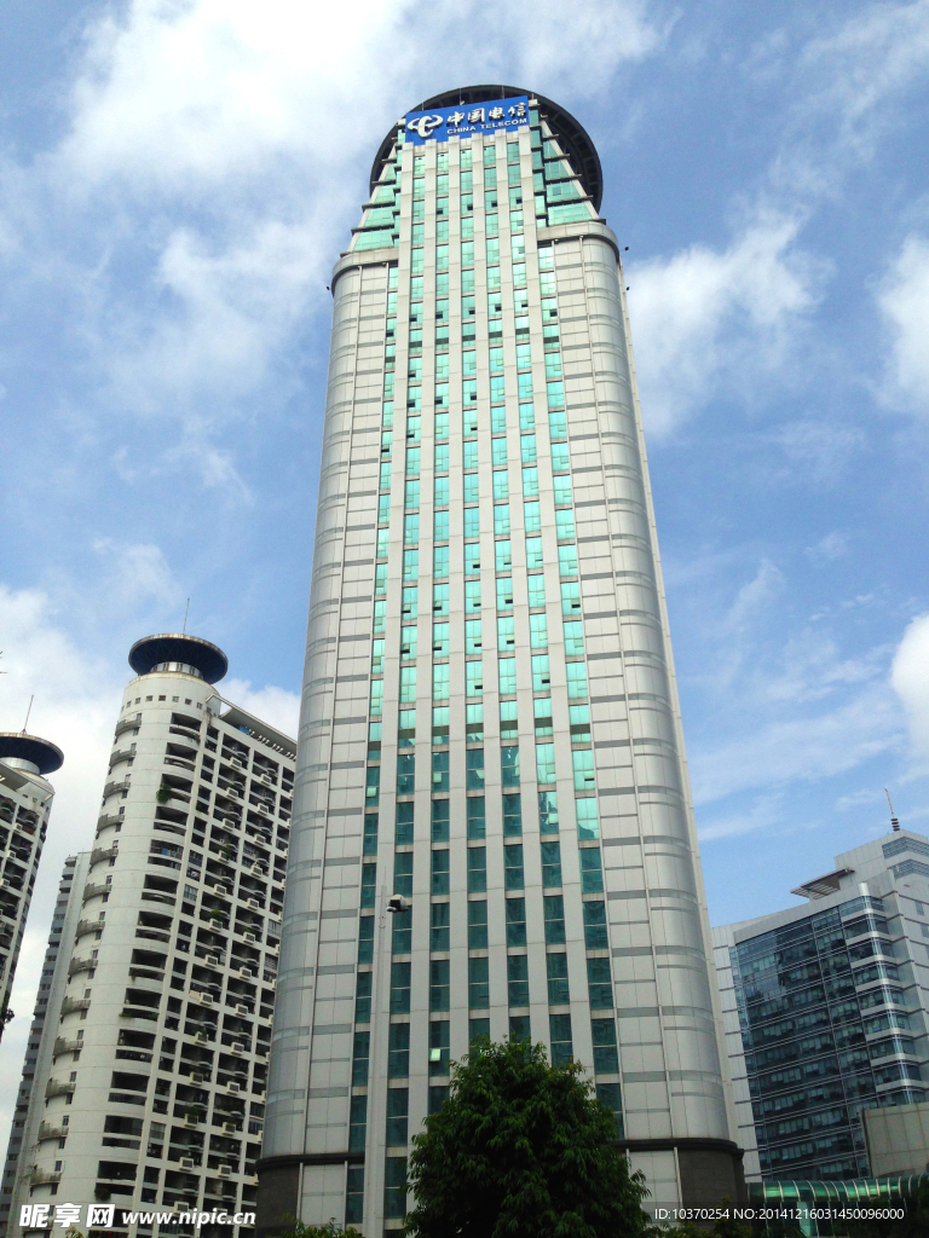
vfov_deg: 55.4
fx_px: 1181
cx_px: 464
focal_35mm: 33
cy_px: 619
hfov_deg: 42.9
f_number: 2.4
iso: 50
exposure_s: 1/2710
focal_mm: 4.13
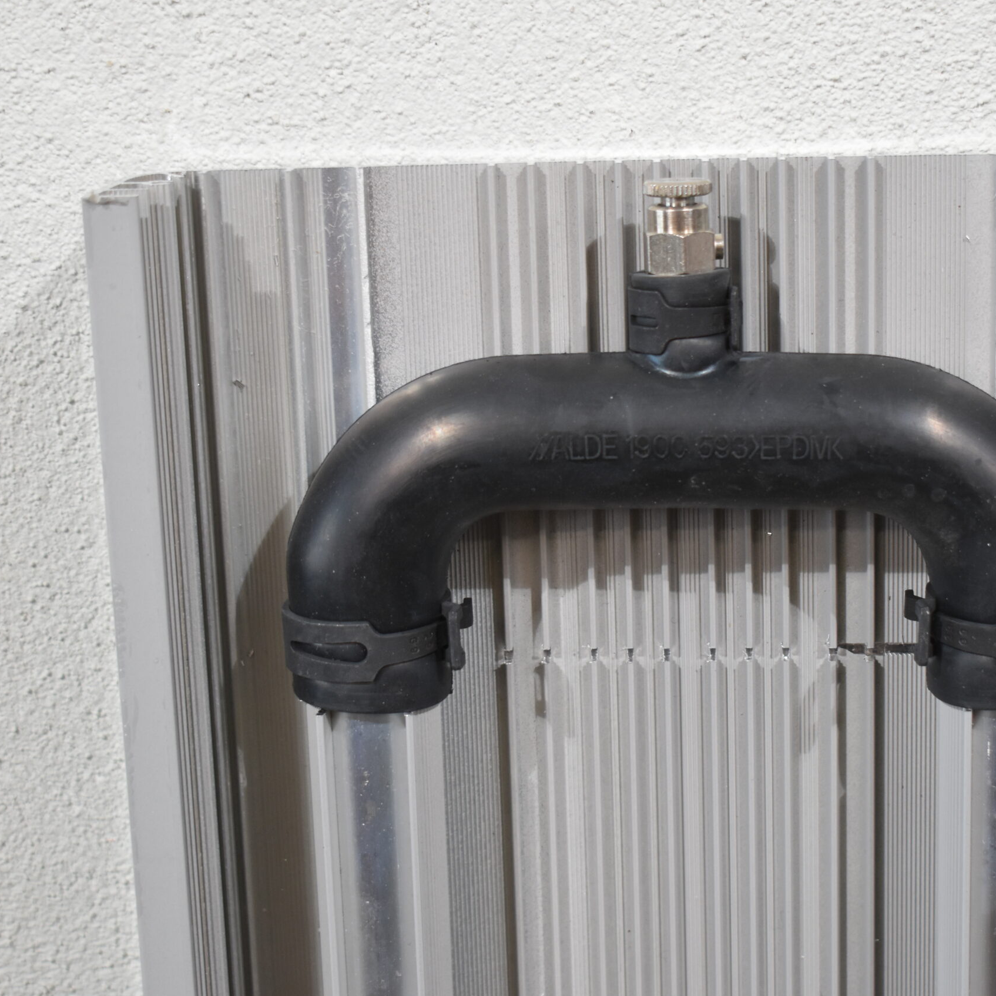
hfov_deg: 22.4
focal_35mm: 77
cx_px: 670
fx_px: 2507
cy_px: 499
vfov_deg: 22.5
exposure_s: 1/125
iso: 900
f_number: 5
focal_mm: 40
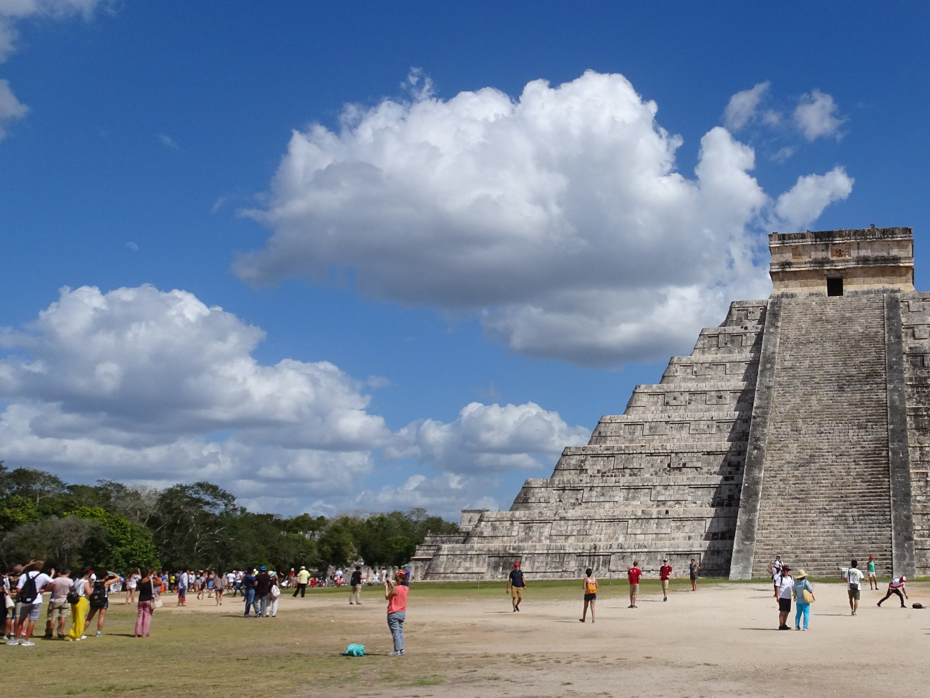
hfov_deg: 45.4
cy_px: 368
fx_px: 1048
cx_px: 747
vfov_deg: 36.8
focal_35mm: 39
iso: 80
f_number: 3.5
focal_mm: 4.1
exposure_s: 1/2000
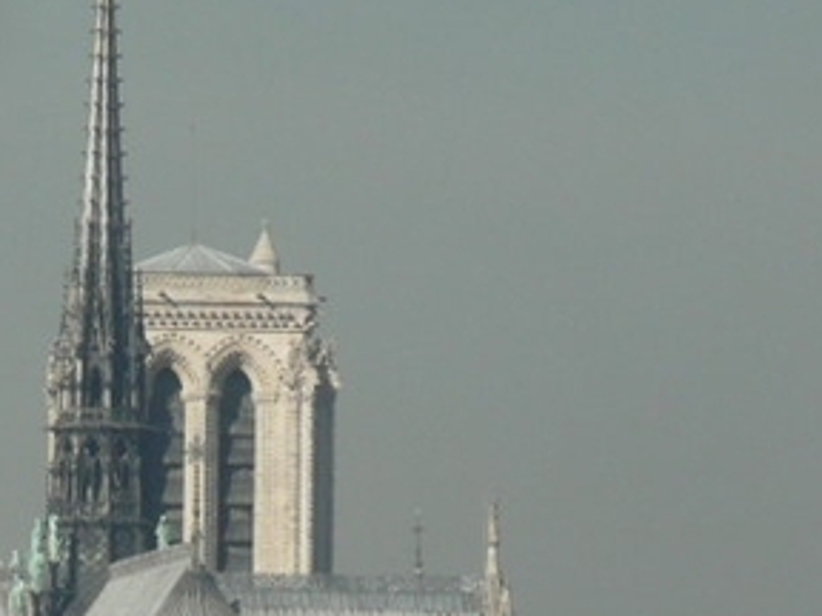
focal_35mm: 795
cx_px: -26
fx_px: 18878
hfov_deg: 2.5
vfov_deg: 1.9
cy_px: 587
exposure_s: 1/640
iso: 100
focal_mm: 42
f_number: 4.9
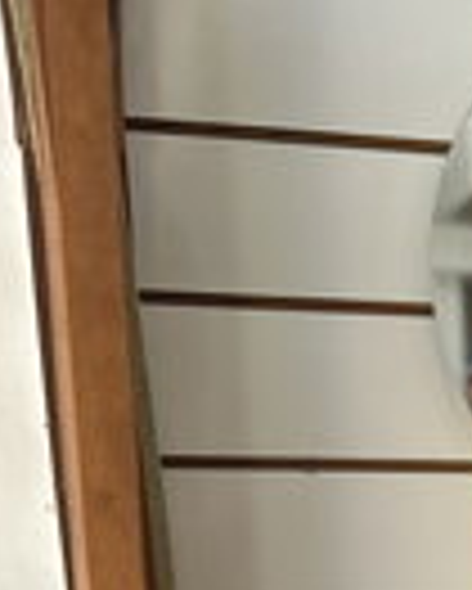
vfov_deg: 16.1
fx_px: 1796
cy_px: 1016
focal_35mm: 103
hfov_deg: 13.4
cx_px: 863
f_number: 1.5
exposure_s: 1/123
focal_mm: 5.7
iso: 32
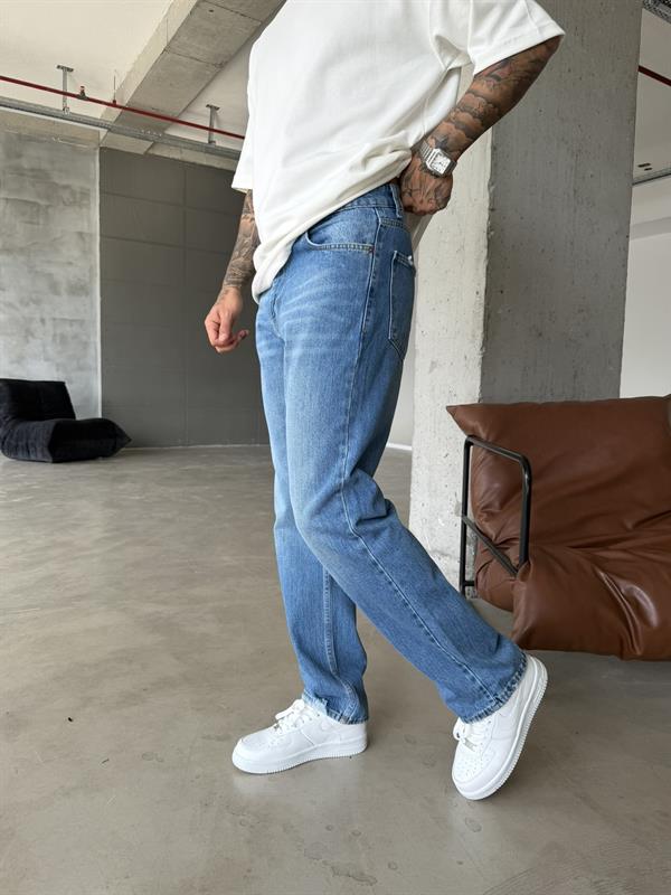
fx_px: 620
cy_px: 448
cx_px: 336
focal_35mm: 24
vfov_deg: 71.6
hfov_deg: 56.8
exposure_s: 1/435
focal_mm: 6.76
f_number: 1.78
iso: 80
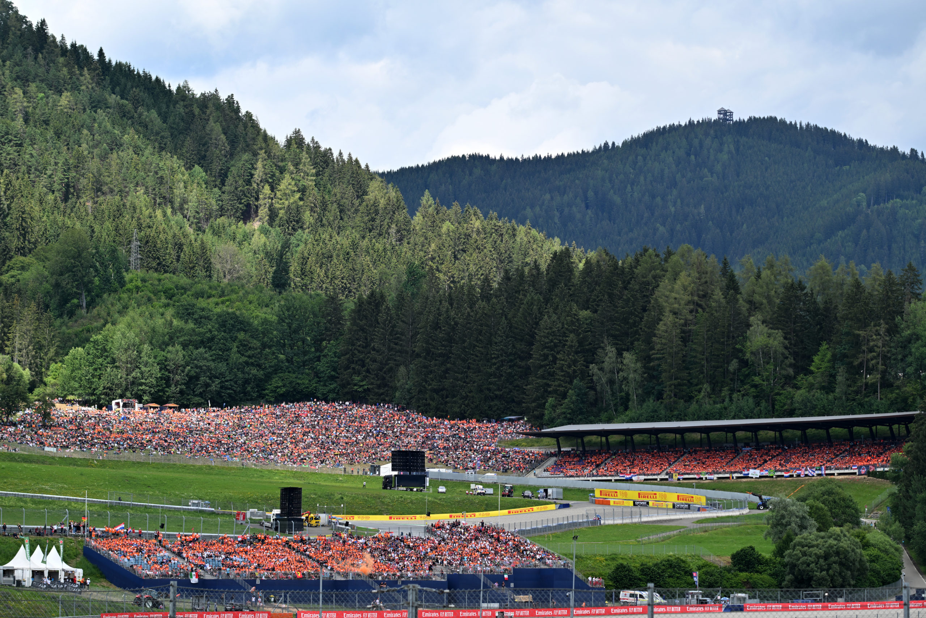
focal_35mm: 122
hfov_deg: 16.8
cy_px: 309
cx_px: 463
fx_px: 3138
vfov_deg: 11.2
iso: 100
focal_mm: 122
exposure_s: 1/400
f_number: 5
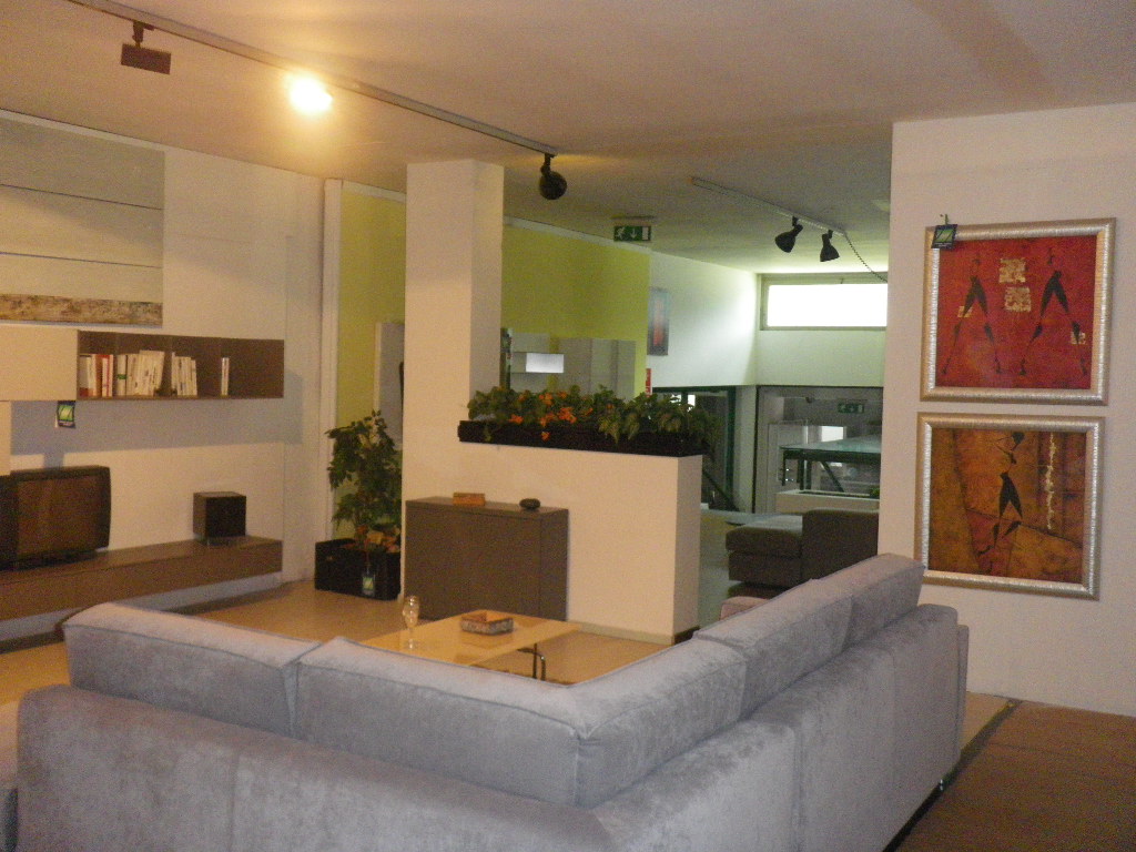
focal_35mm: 35
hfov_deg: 52.6
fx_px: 1149
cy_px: 426
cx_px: 568
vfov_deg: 40.7
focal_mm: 6.2
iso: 400
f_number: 3.8
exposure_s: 1/60
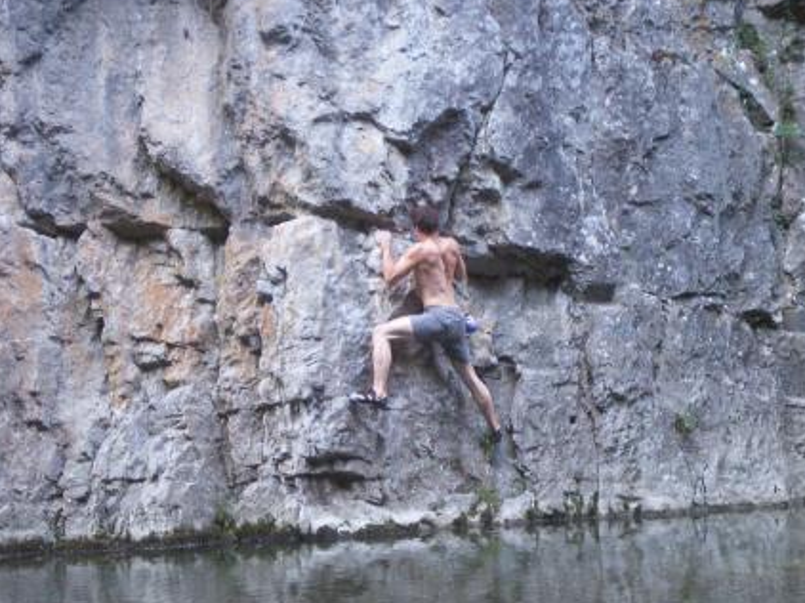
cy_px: 366
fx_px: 2115
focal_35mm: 91
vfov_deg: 16.2
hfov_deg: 21.5
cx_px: 469
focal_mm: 12.5
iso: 160
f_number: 3.5
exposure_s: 1/25
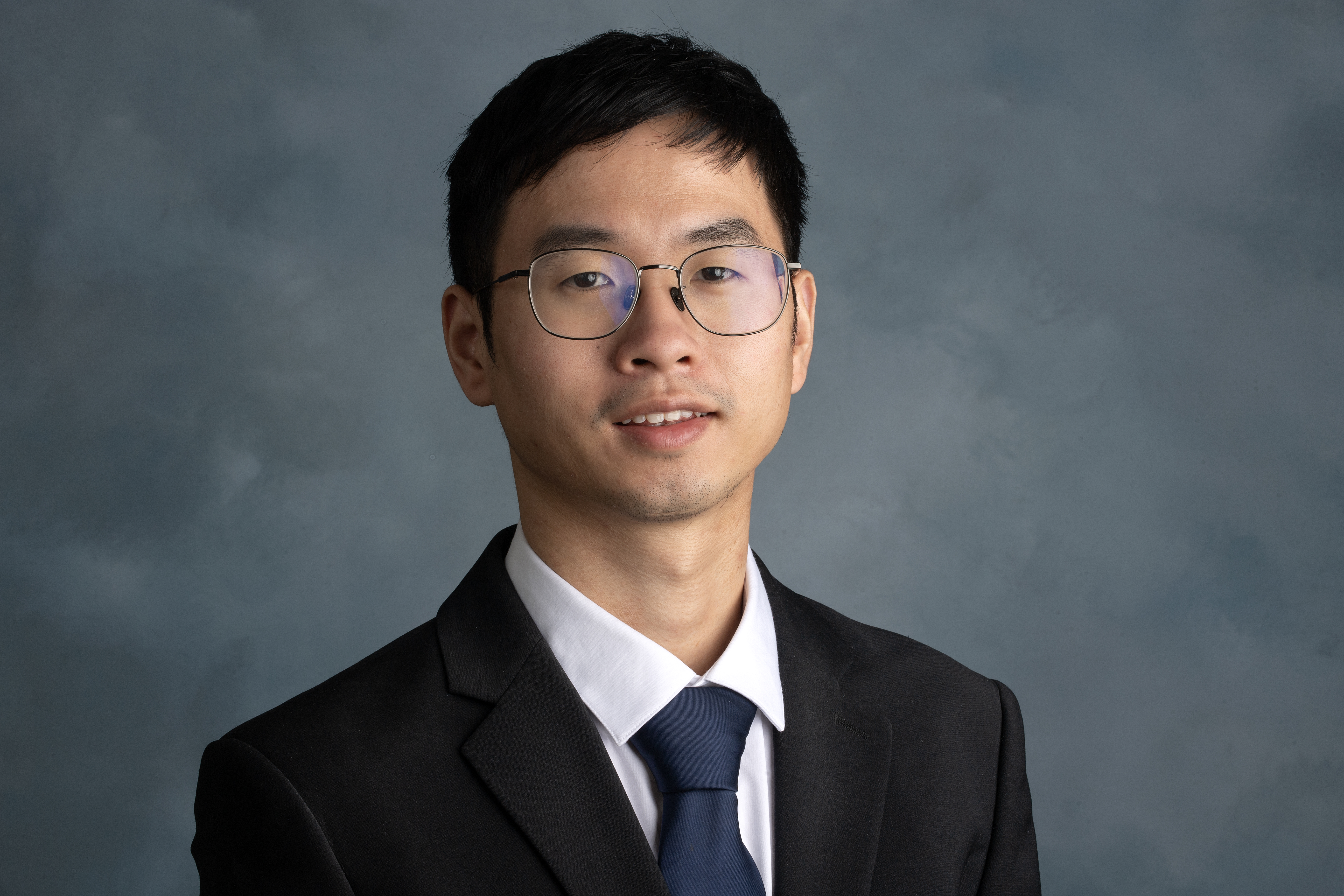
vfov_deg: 11.8
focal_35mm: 116
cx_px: 672
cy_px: 448
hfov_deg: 17.6
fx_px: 4330
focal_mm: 116
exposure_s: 1/160
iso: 125
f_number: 22
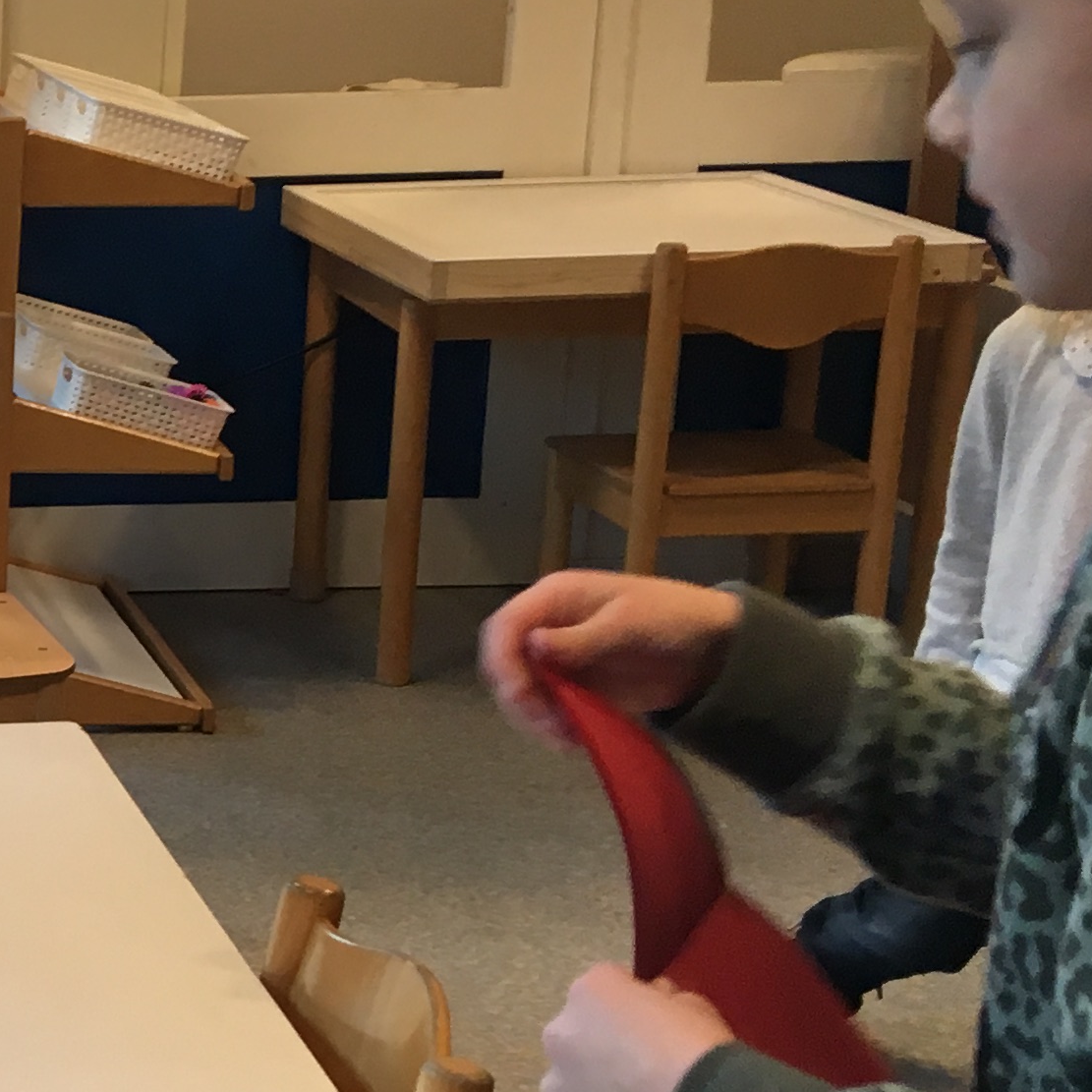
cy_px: 652
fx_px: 3319
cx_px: -761
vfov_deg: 18.7
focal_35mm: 93
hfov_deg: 16.3
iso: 40
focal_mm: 4.15
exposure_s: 1/33
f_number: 2.2
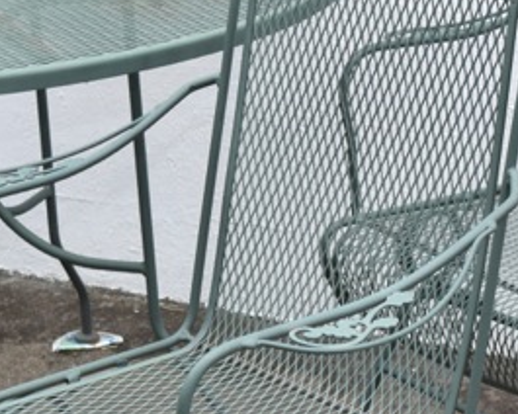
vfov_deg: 10.3
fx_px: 2284
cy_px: 374
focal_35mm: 149
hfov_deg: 12.9
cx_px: 407
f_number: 5.6
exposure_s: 1/100
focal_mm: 28
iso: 100
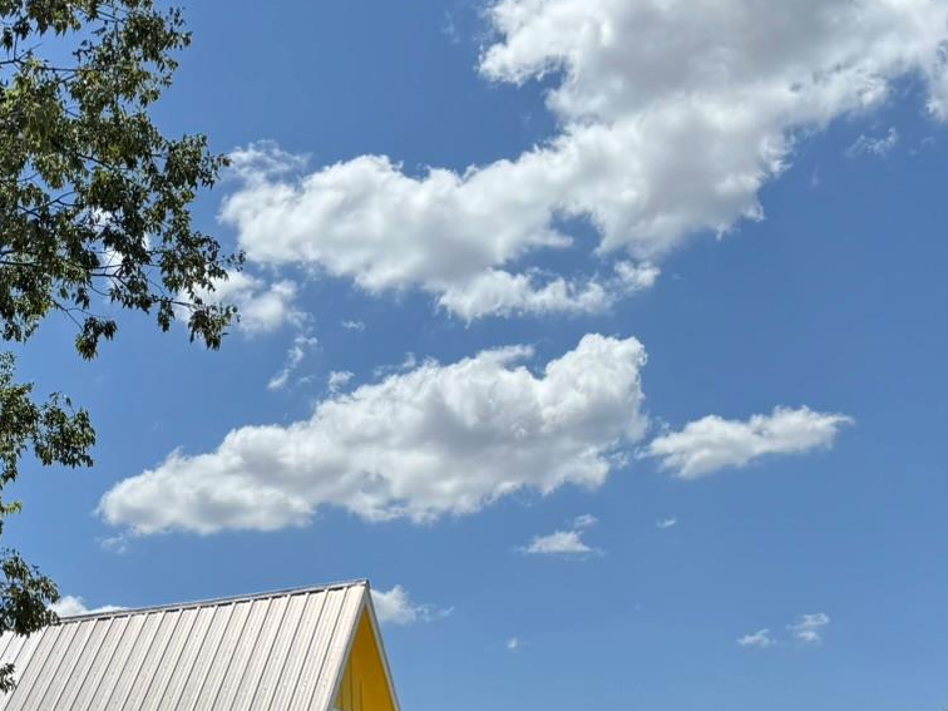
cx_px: 63
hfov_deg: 28.5
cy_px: 814
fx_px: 1780
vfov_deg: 21.3
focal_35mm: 65
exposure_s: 1/6410
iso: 80
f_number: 1.78
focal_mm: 6.76
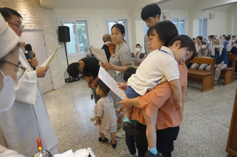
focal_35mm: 24
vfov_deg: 53.0
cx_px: 118
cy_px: 78
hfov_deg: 73.8
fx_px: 158
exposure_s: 1/160
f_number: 4
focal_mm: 16
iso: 1250
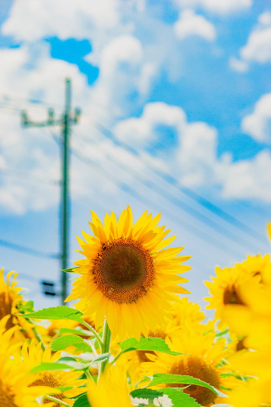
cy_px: 204
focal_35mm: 138
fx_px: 1561
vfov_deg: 14.9
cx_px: 136
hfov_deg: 9.9
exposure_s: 1/640
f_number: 9
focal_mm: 92
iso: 200
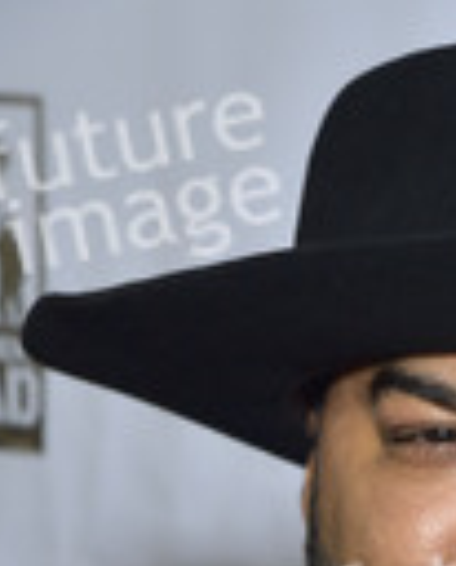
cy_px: 862
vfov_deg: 7.1
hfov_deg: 5.7
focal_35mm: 269
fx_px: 4522
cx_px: 538
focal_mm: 92
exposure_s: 1/250
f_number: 6.3
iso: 1250
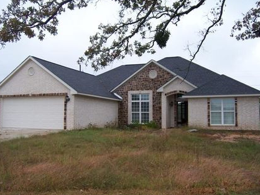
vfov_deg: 41.8
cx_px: 127
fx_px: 255
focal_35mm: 34
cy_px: 96
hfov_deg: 54.0
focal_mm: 5.5
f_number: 3.4
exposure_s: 1/250
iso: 80
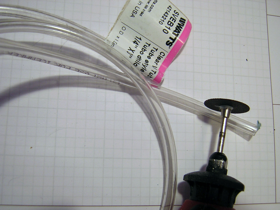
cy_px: 105
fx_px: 291
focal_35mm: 36
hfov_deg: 51.4
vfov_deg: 39.7
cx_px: 140
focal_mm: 4.7
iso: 100
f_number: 2.6
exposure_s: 1/4.5
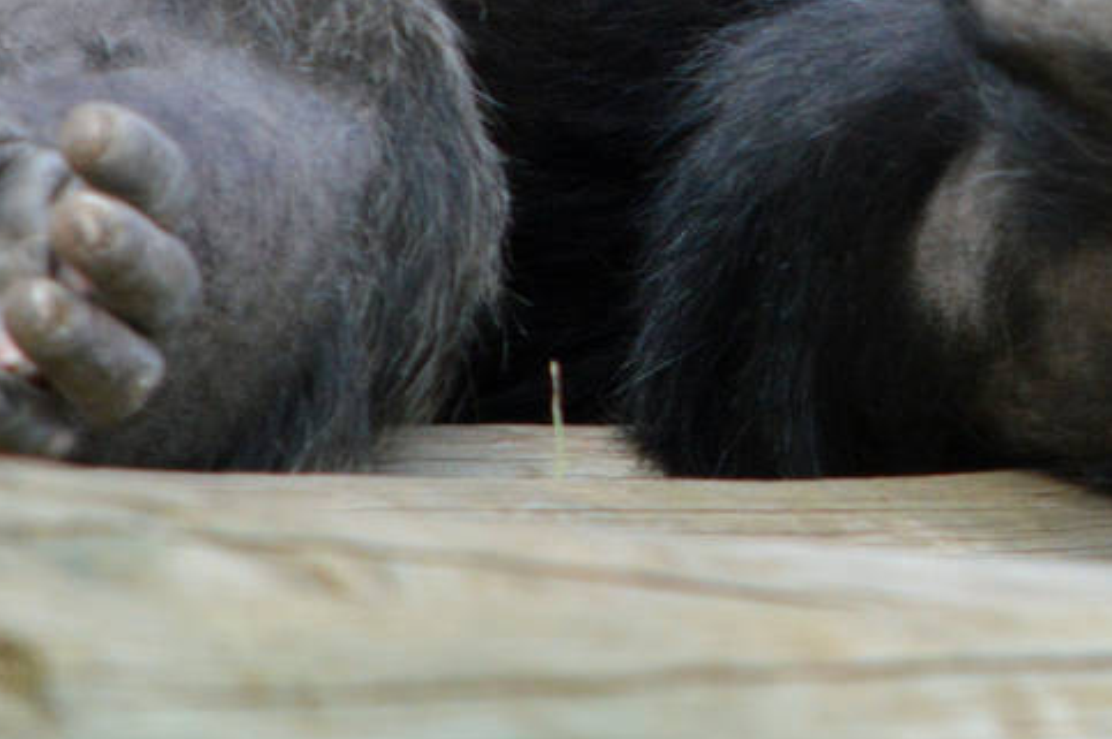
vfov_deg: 0.9
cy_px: -421
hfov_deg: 1.4
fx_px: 46008
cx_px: 1418
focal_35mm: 1491
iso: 800
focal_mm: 300
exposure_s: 1/1600
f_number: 5.6
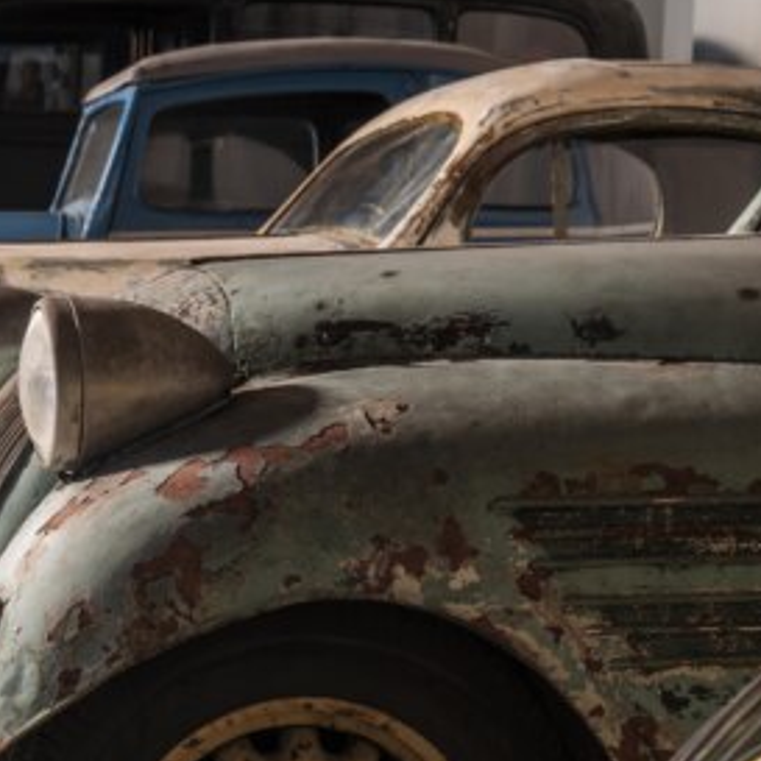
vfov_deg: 14.2
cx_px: 335
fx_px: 3034
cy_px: 649
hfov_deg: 14.3
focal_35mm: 122
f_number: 8
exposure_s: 2
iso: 100
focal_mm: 51
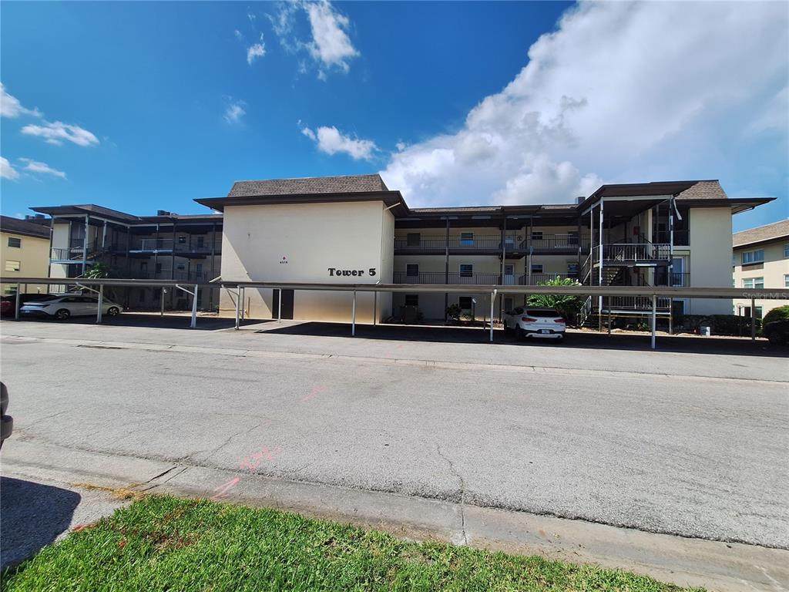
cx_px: 394
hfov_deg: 106.2
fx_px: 296
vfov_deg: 89.9
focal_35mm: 13
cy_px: 296
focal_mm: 1.74
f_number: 2.2
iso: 40
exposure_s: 1/2058
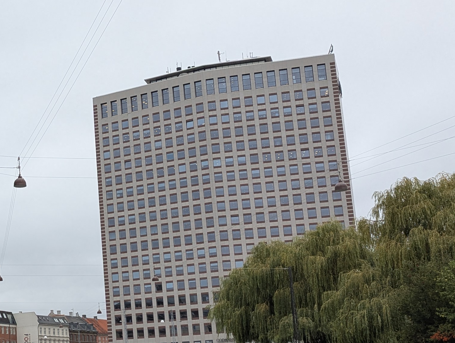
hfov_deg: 28.2
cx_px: 11
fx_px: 856
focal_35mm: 65
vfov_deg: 22.6
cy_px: 201
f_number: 1.85
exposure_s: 1/434
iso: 61
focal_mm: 6.81
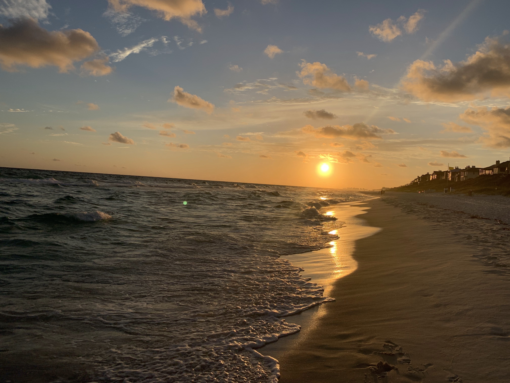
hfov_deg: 67.3
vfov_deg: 53.1
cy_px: 192
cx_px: 255
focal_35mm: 26
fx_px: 383
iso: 25
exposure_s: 1/6452
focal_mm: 4.25
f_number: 1.8
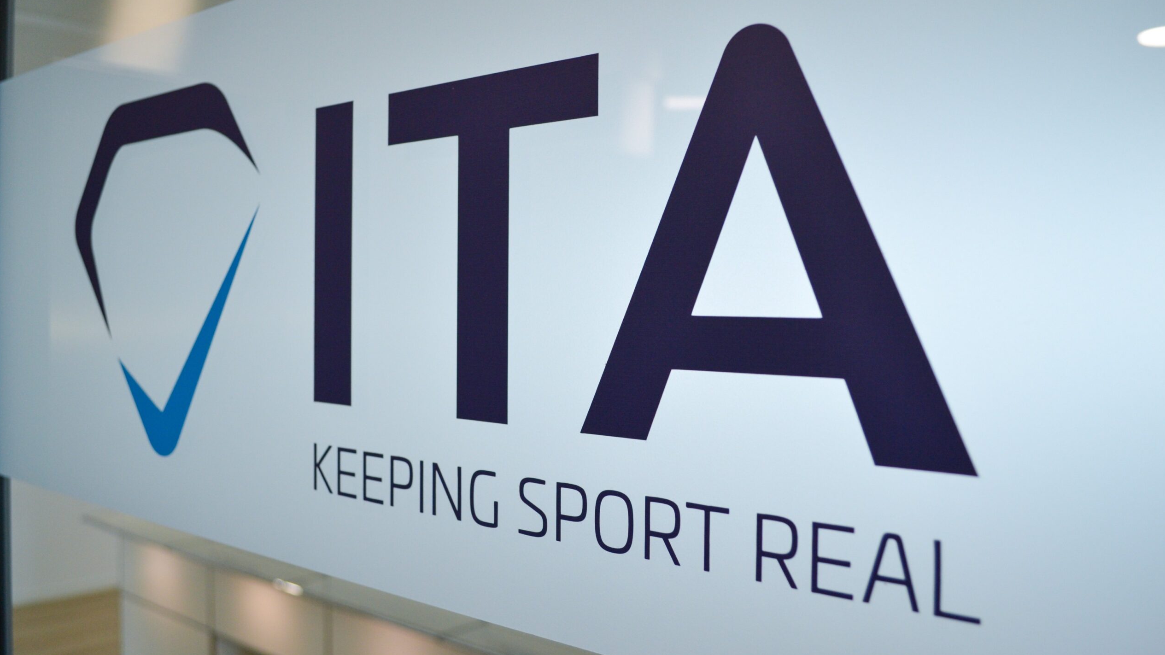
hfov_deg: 56.6
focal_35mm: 35
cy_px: 309
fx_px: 1081
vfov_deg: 33.7
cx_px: 580
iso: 400
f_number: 5
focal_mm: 22
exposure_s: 1/100
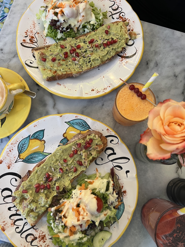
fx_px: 185
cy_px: 124
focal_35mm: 26
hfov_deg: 53.1
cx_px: 92
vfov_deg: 67.3
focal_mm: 5.7
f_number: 1.5
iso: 80
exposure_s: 1/50
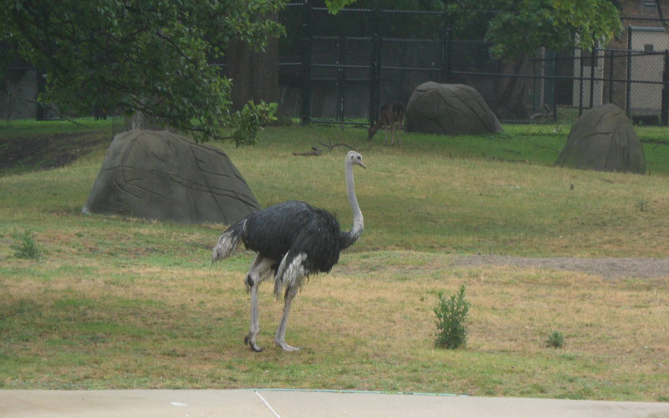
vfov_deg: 3.9
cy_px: 262
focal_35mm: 340
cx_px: 363
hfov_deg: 6.2
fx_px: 6199
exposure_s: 1/60
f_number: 5.9
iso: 100
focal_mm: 46.8
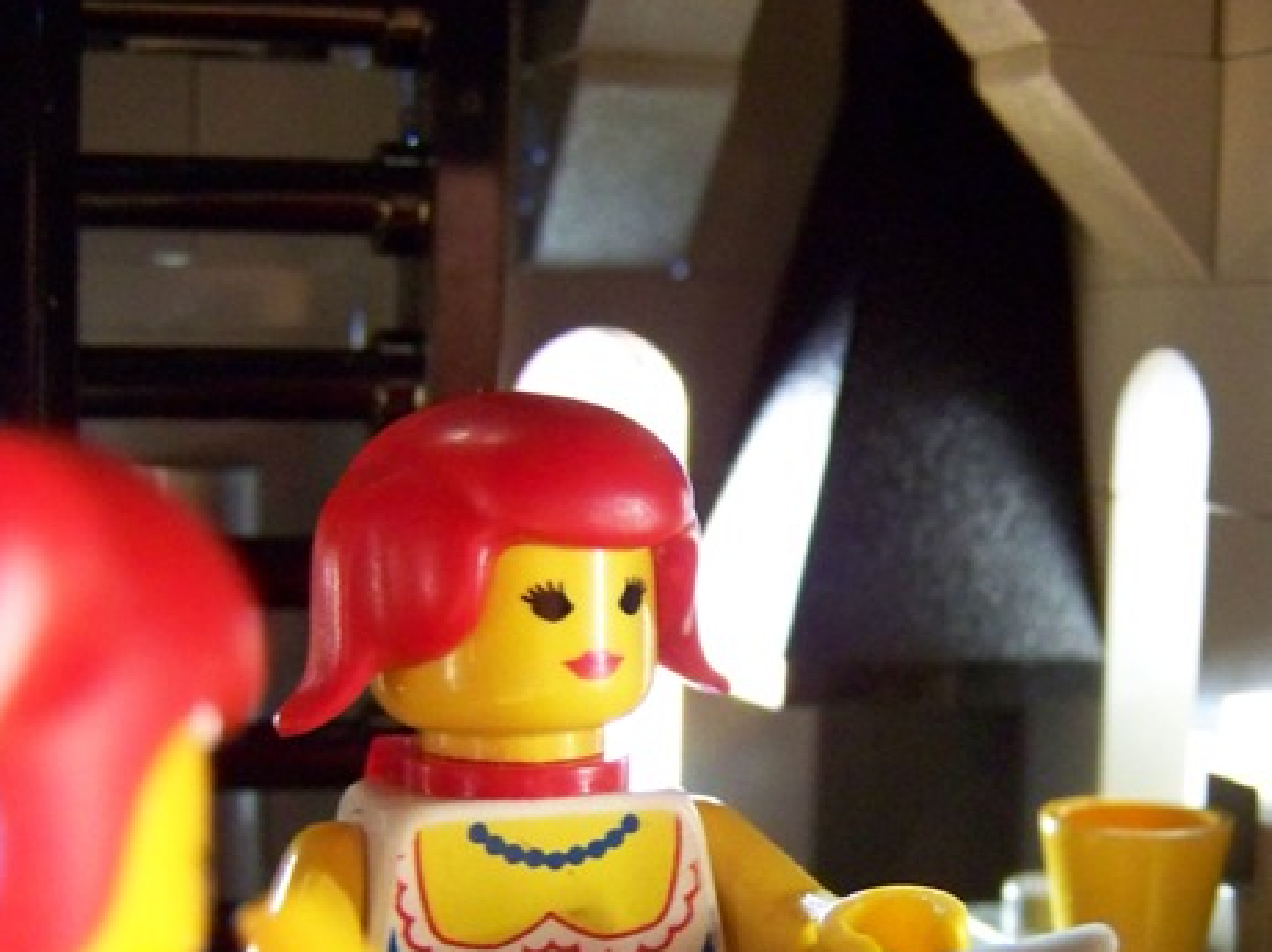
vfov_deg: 21.9
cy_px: 800
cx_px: 742
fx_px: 2423
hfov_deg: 29.4
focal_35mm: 66
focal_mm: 6.3
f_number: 2.8
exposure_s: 1/10
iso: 400
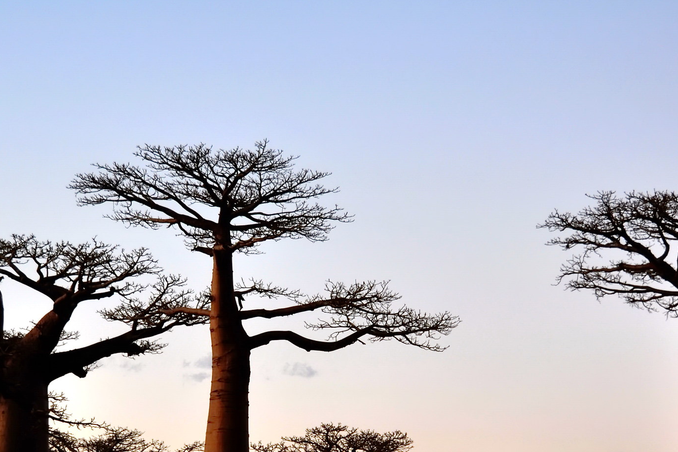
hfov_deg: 22.8
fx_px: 1676
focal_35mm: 89
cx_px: 278
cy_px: 372
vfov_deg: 15.2
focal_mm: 34
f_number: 5
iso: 400
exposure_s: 1/25
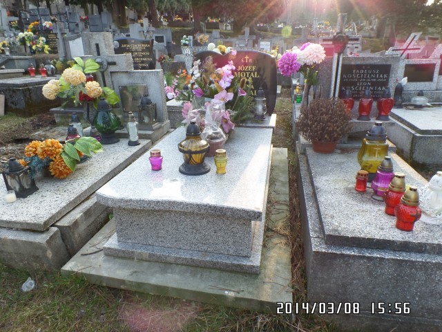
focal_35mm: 23
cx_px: 221
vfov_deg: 58.9
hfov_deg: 73.9
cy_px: 166
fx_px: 294
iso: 100
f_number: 3.5
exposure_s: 1/90
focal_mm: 4.1
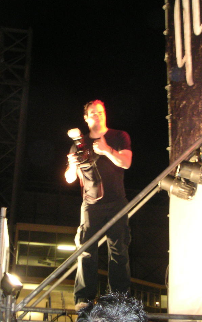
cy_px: 160
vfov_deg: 37.5
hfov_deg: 24.0
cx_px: 97
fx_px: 476
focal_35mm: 54
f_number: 2.8
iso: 200
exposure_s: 1/8
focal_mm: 6
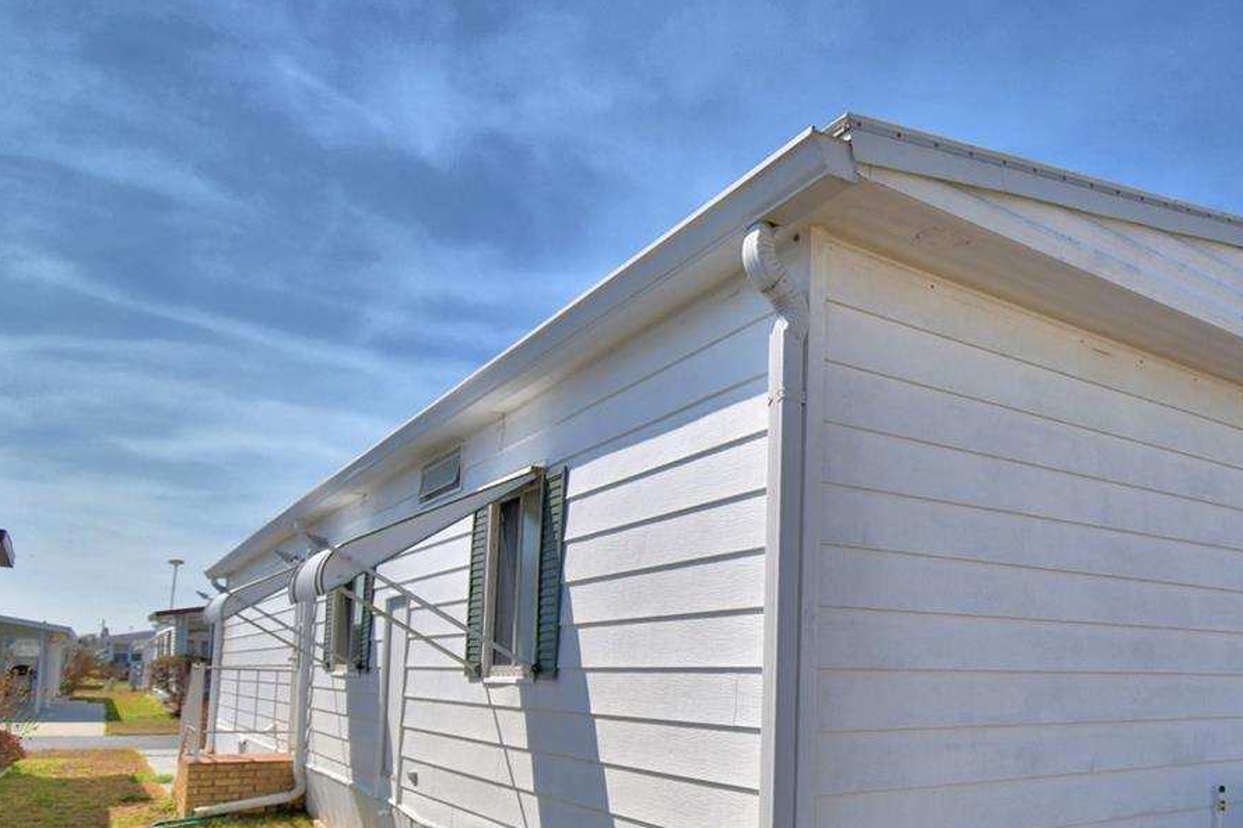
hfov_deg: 62.3
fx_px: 932
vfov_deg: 46.5
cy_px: 601
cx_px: 977
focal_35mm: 27
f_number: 4.5
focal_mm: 10
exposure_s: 1/2000
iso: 100
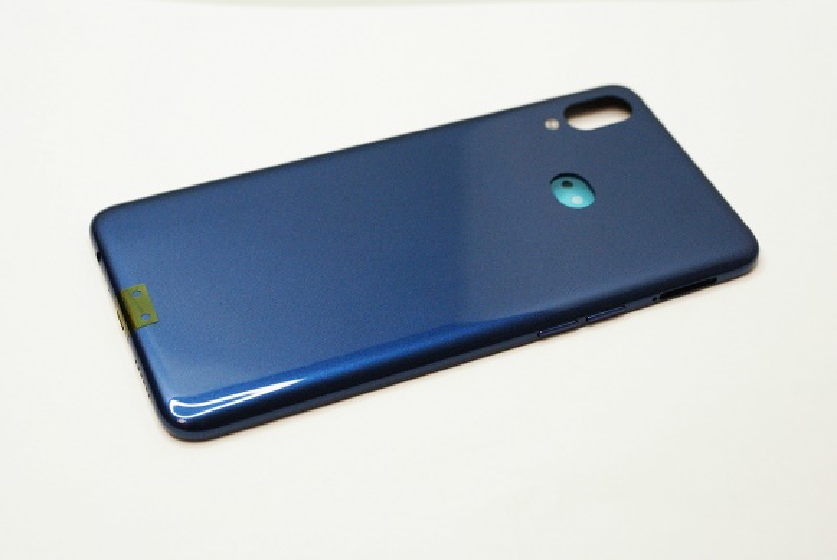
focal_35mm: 52
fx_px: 1222
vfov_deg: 25.8
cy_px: 280
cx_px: 418
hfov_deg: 37.8
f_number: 5.6
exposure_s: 1/320
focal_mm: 35
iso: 1600
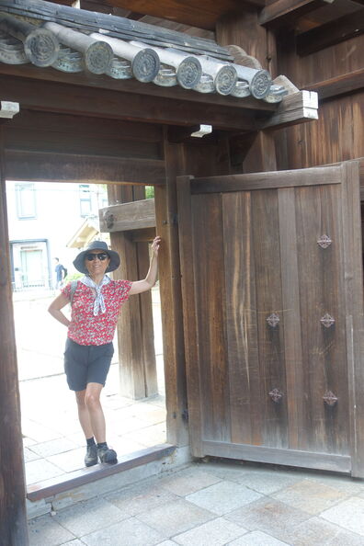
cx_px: 182
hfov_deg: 35.1
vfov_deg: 50.7
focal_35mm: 38
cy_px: 273
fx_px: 576
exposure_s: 1/60
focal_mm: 14.07
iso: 125
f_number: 2.8
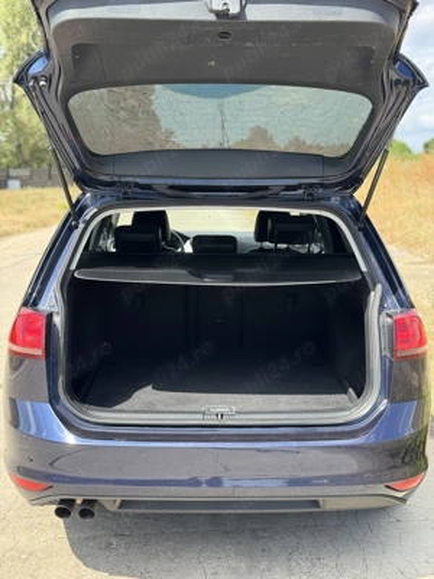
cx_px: 217
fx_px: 802
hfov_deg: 30.3
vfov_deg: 39.7
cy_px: 290
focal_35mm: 48
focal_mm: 6.76
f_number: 1.78
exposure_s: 1/812
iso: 64
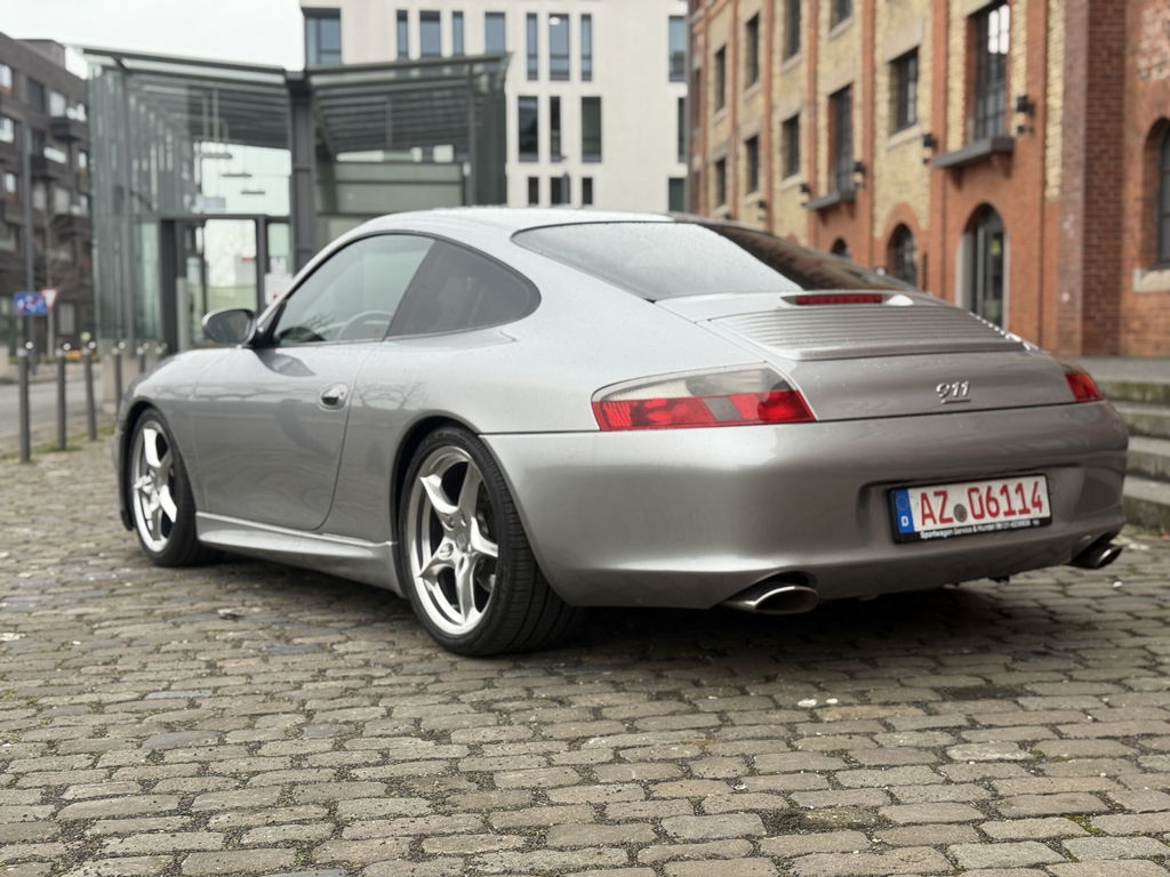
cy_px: 438
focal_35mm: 48
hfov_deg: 39.7
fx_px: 1622
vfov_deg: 30.3
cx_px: 585
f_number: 1.78
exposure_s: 1/574
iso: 64
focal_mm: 6.76
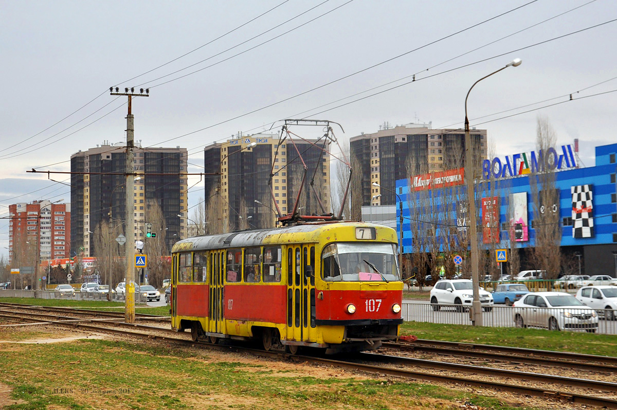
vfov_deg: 23.7
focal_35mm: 57
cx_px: 308
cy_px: 205
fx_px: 976
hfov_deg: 35.1
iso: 200
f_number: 5.6
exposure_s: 1/250
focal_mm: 38
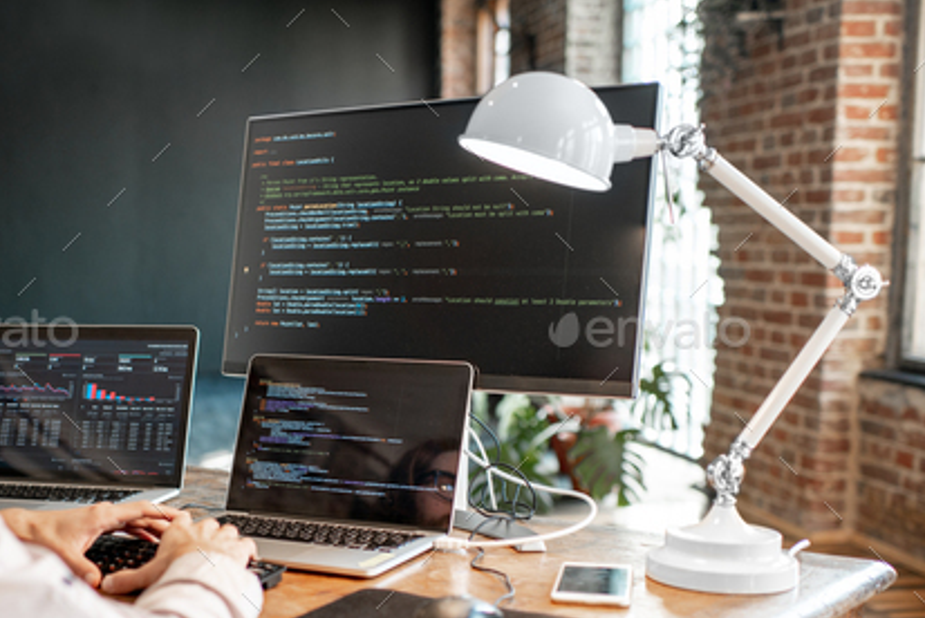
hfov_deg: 39.1
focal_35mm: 50
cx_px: 307
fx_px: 1286
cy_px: 437
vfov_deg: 26.8
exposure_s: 1/160
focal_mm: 35
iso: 250
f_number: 2.2
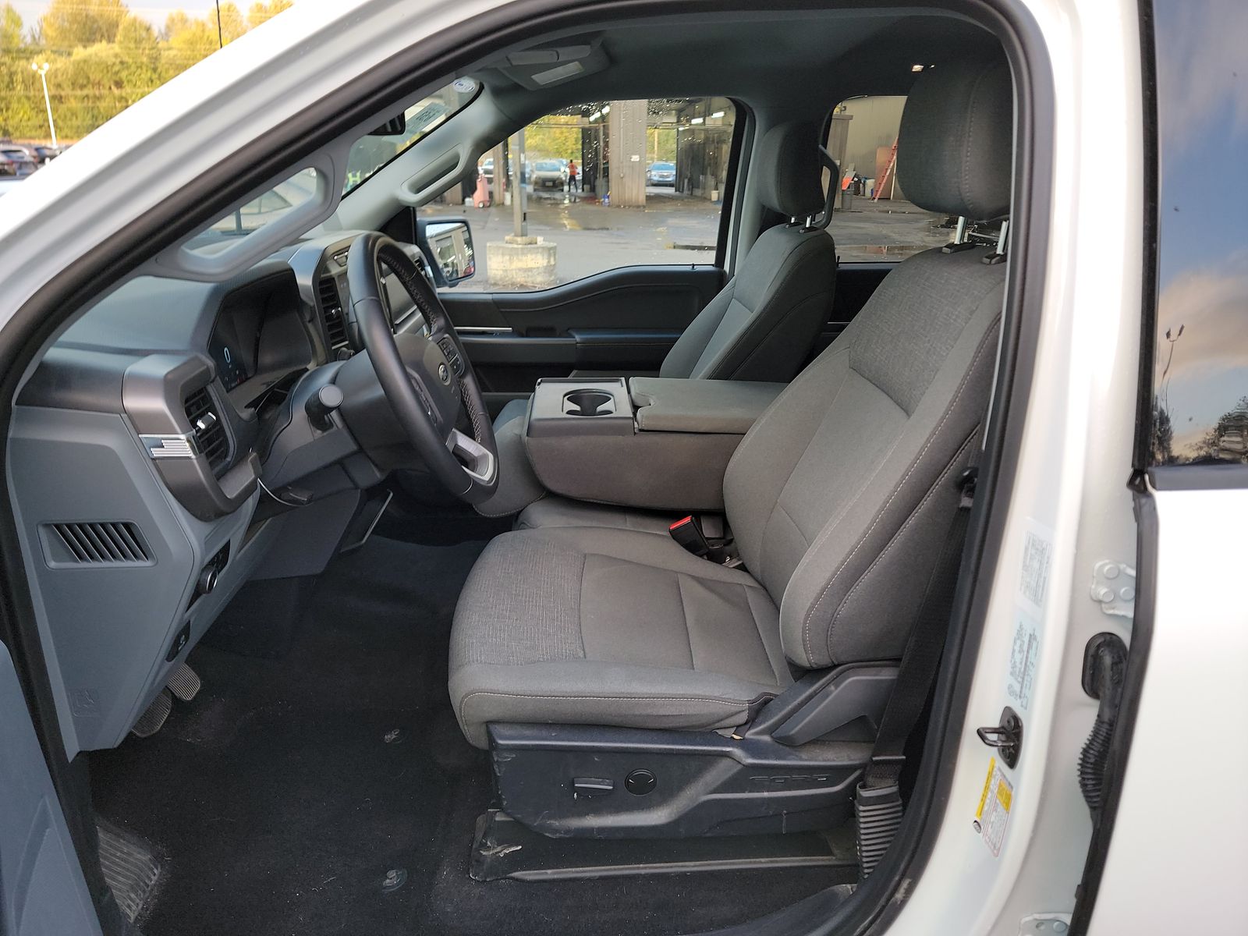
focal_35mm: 24
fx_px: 865
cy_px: 468
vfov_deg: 56.8
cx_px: 624
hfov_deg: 71.6
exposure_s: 1/59
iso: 123
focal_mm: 6.7
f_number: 1.8
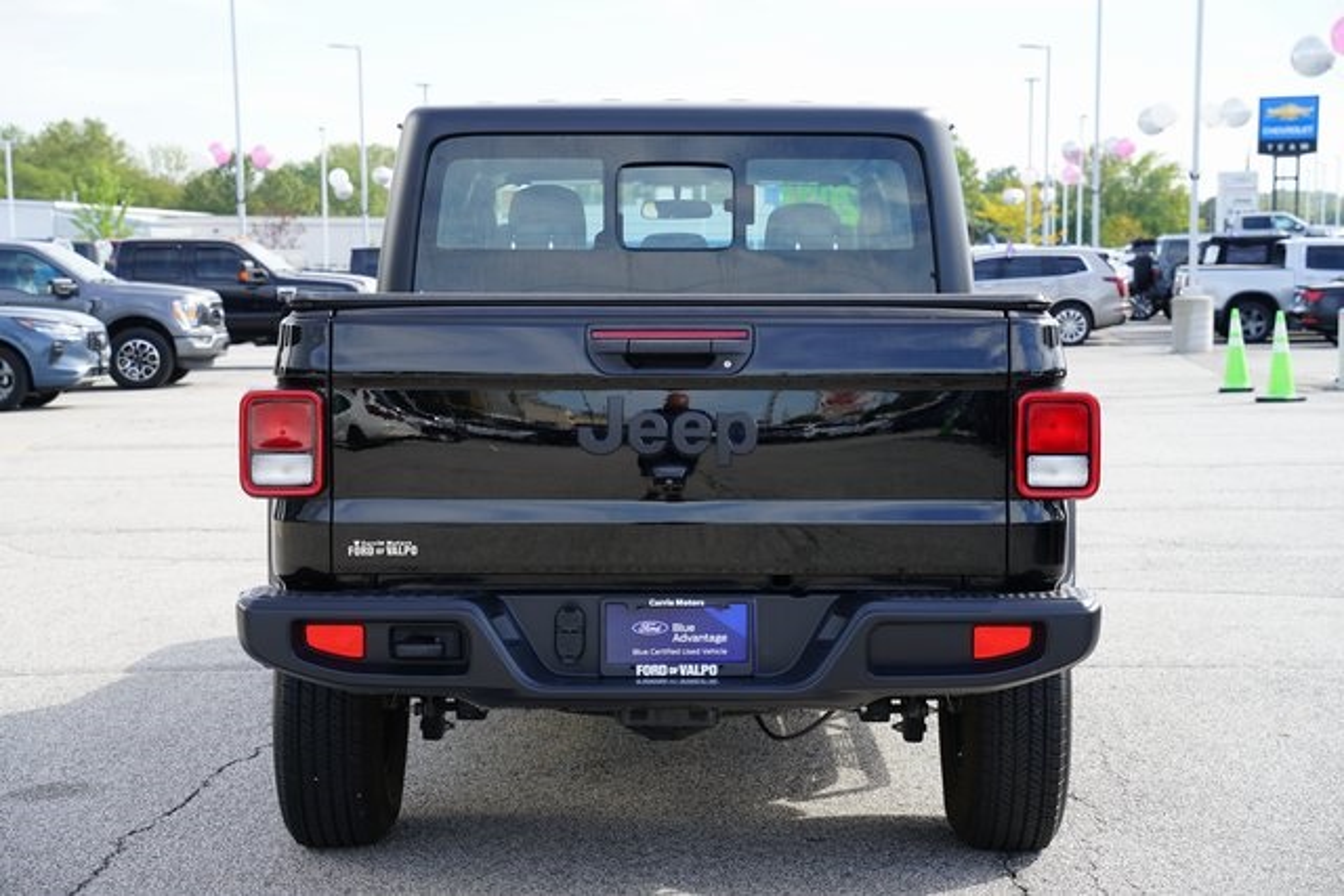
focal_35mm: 69
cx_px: 672
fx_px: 2576
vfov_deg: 19.7
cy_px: 448
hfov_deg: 29.2
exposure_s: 1/100
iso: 100
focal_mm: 69
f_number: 7.1
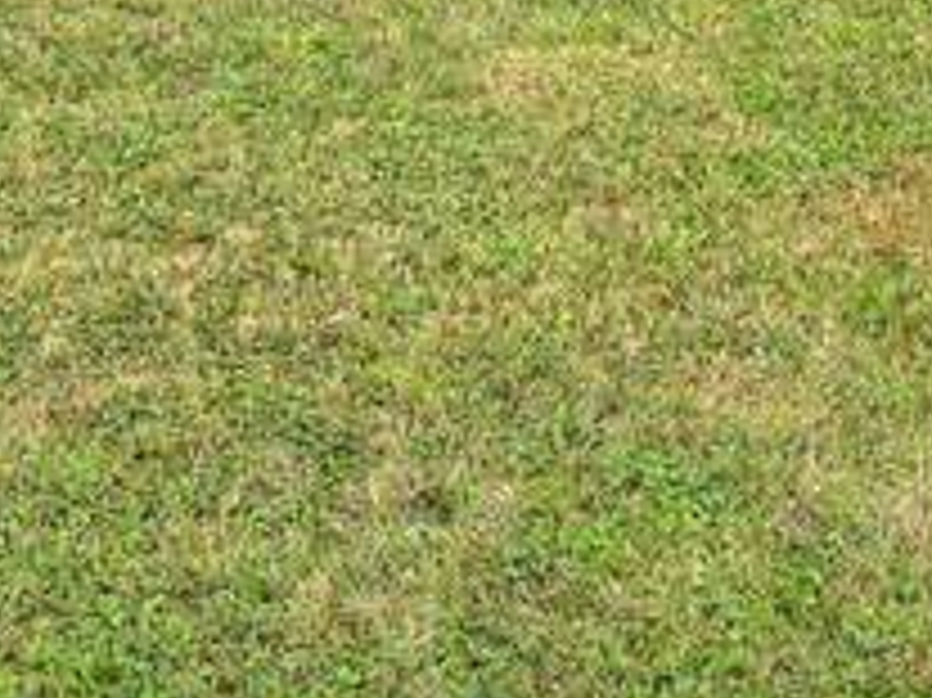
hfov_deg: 17.5
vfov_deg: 12.0
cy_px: -795
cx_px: 1130
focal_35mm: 107
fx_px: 2879
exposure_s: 1/20
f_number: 11
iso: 100
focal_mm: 18
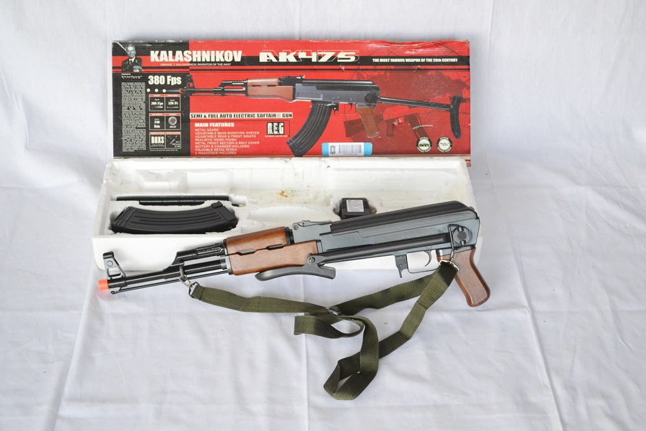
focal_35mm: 54
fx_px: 969
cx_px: 323
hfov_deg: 36.9
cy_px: 216
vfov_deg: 25.1
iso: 2000
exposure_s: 1/500
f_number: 5
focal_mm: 36
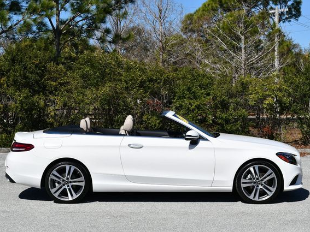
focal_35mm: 76
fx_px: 680
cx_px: 155
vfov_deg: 19.4
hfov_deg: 25.7
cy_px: 116
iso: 100
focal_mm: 35
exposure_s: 1/400
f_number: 9
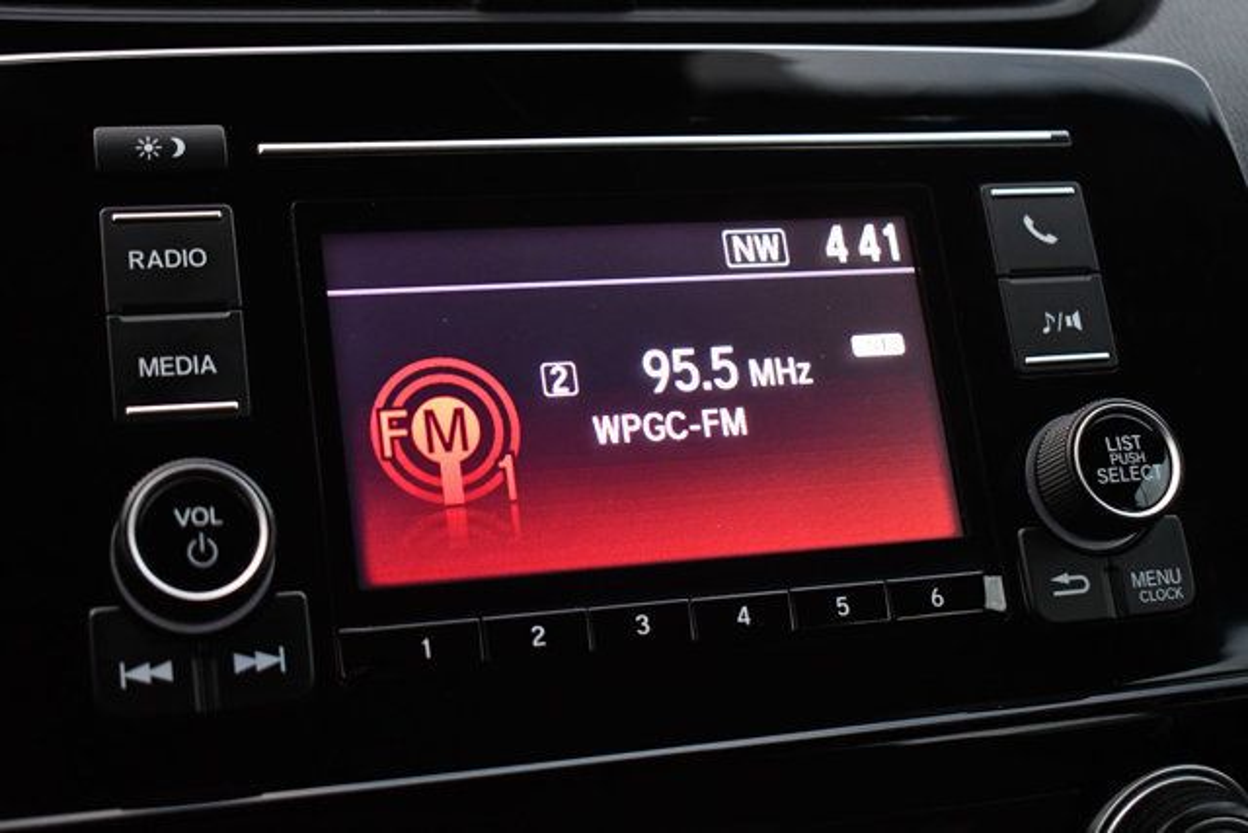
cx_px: 624
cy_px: 416
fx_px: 1872
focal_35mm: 54
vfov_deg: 25.1
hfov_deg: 36.9
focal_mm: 36
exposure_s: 1/100
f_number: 4.8
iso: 3200
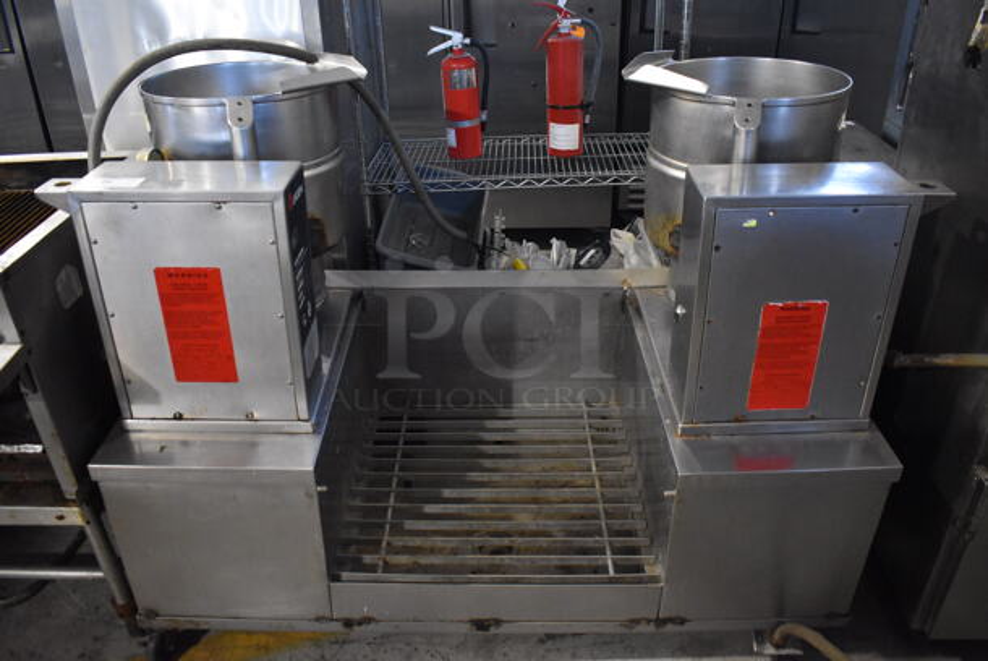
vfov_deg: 48.0
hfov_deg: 67.3
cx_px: 494
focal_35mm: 27
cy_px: 330
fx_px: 742
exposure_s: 1/125
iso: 4500
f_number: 3.5
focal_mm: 18
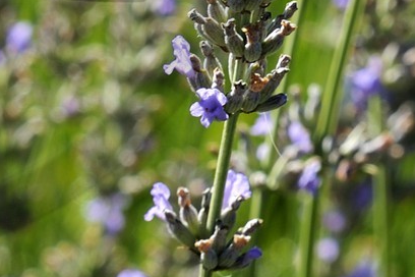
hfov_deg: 8.3
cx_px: -149
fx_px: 2801
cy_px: -164
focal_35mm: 243
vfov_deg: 5.6
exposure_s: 1/160
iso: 200
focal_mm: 62
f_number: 9
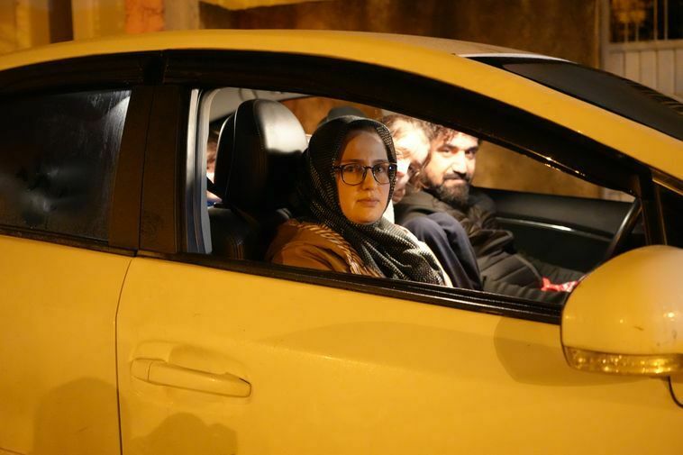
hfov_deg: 44.5
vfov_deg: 30.5
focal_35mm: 44
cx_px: 342
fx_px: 835
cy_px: 228
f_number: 4
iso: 12800
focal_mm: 44
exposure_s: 1/15
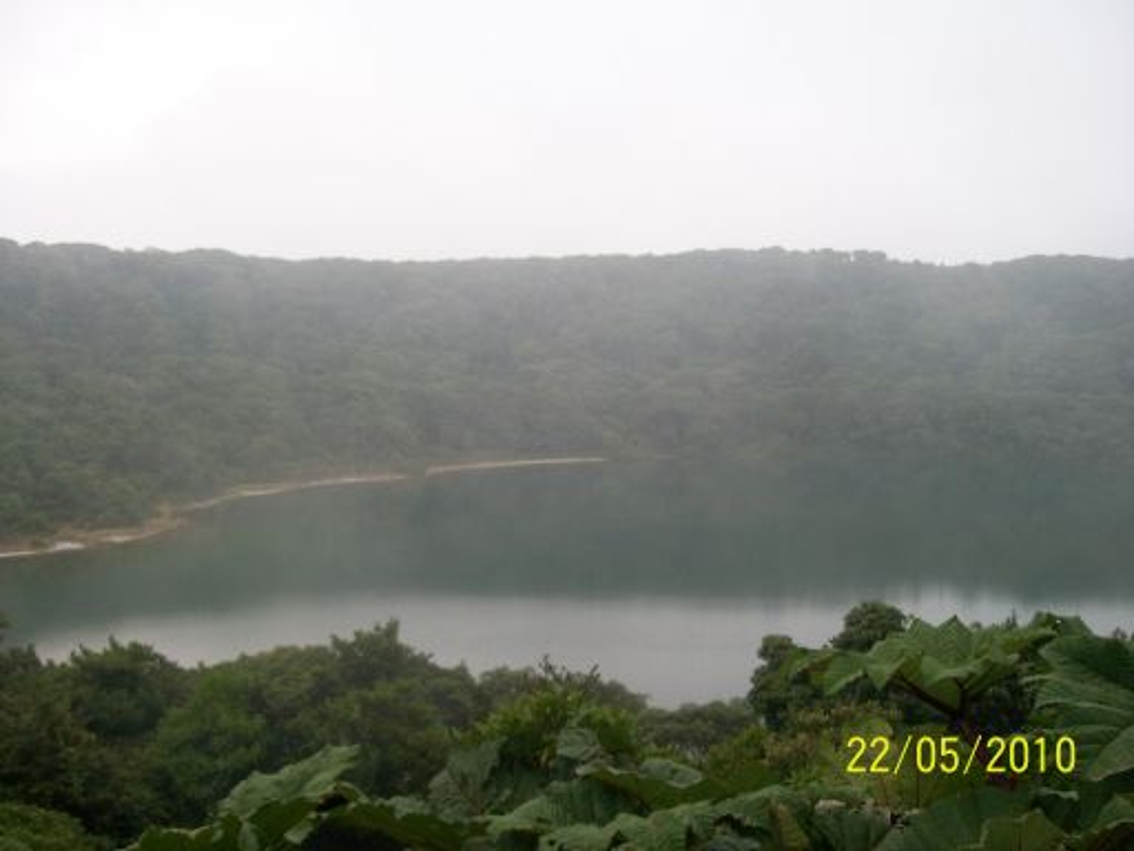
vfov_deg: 39.7
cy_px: 426
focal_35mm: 36
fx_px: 1179
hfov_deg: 51.4
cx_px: 567
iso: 80
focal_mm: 6
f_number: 2.7
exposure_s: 1/320
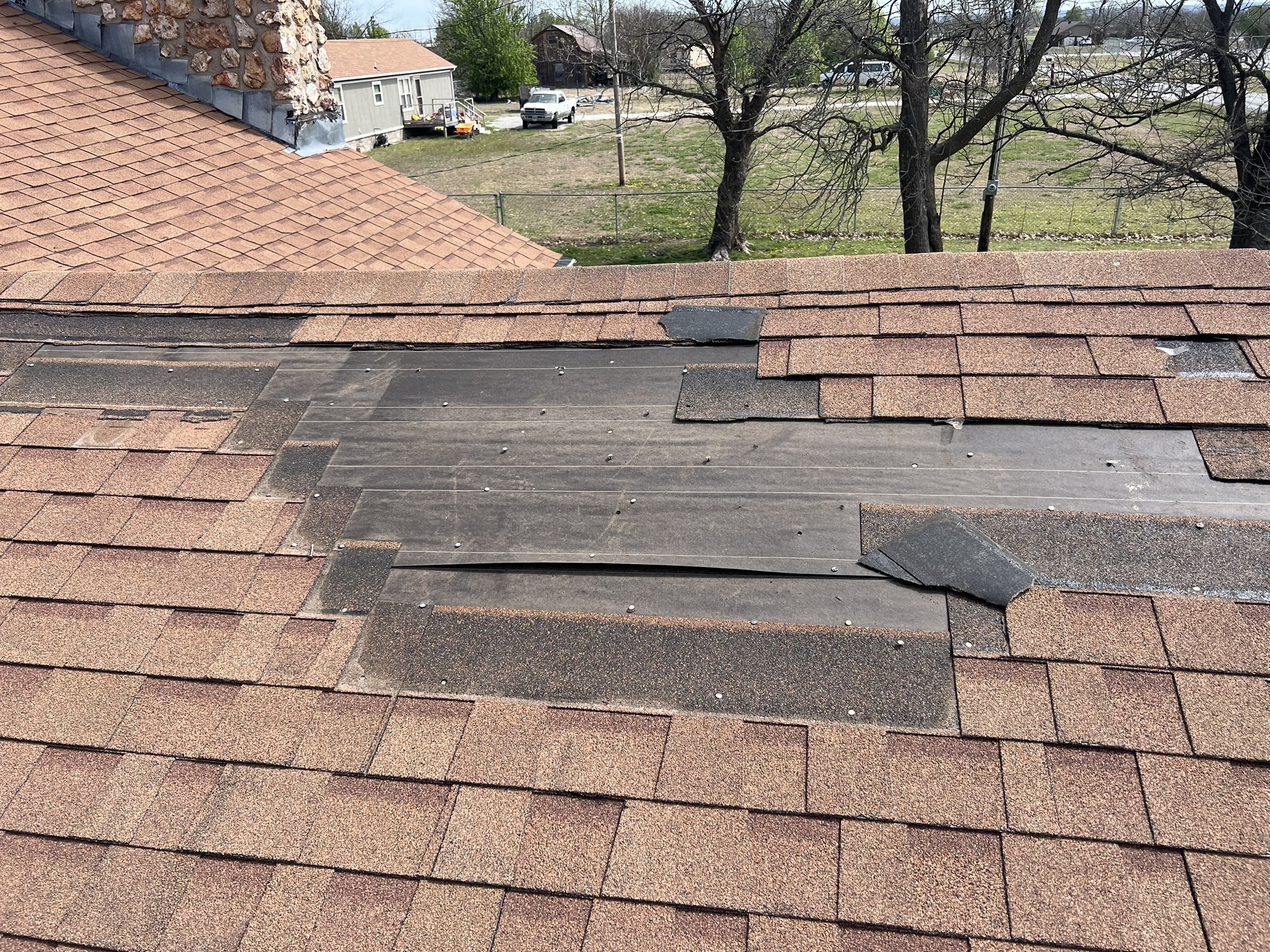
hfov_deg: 67.3
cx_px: 635
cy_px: 476
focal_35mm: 26
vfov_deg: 53.1
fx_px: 954
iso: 50
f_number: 1.5
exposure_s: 1/2457
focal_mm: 5.7
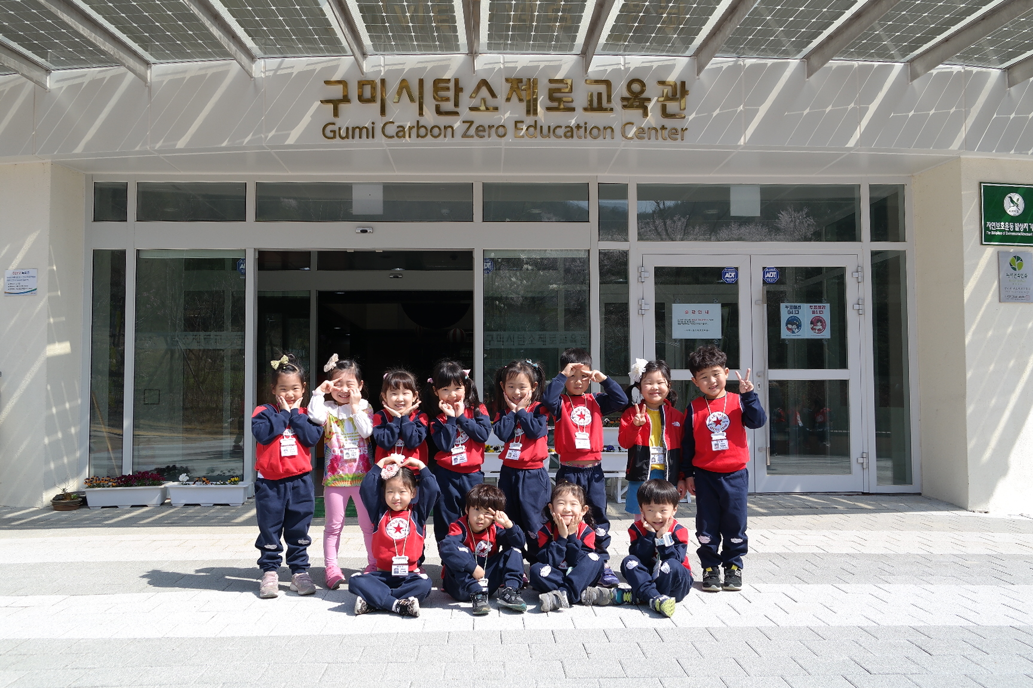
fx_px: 861
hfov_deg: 61.9
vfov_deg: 43.6
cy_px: 344
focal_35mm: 30
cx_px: 516
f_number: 5.6
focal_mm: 20
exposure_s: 1/250
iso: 100
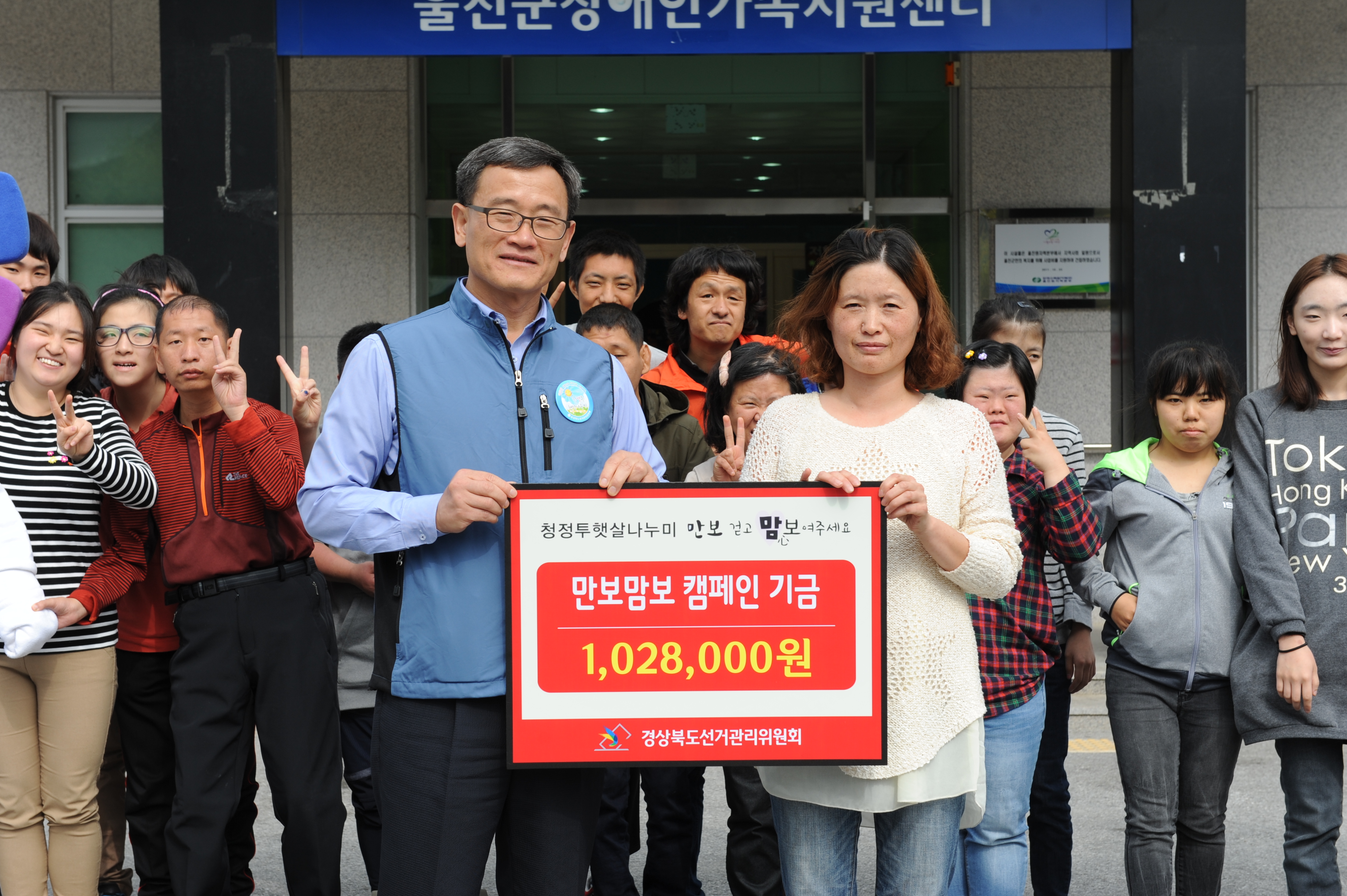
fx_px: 2430
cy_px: 413
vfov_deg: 20.9
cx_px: 665
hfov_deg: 31.0
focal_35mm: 65
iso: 200
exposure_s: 1/320
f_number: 9
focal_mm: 60
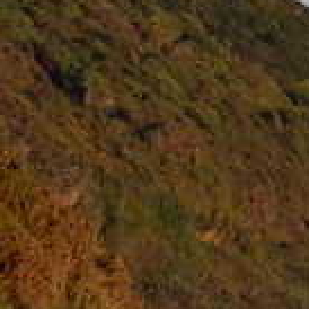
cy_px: 831
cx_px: 828
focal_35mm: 1123
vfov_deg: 1.6
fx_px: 11341
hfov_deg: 1.6
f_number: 6.4
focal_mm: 75.4
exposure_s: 1/3800
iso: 1250
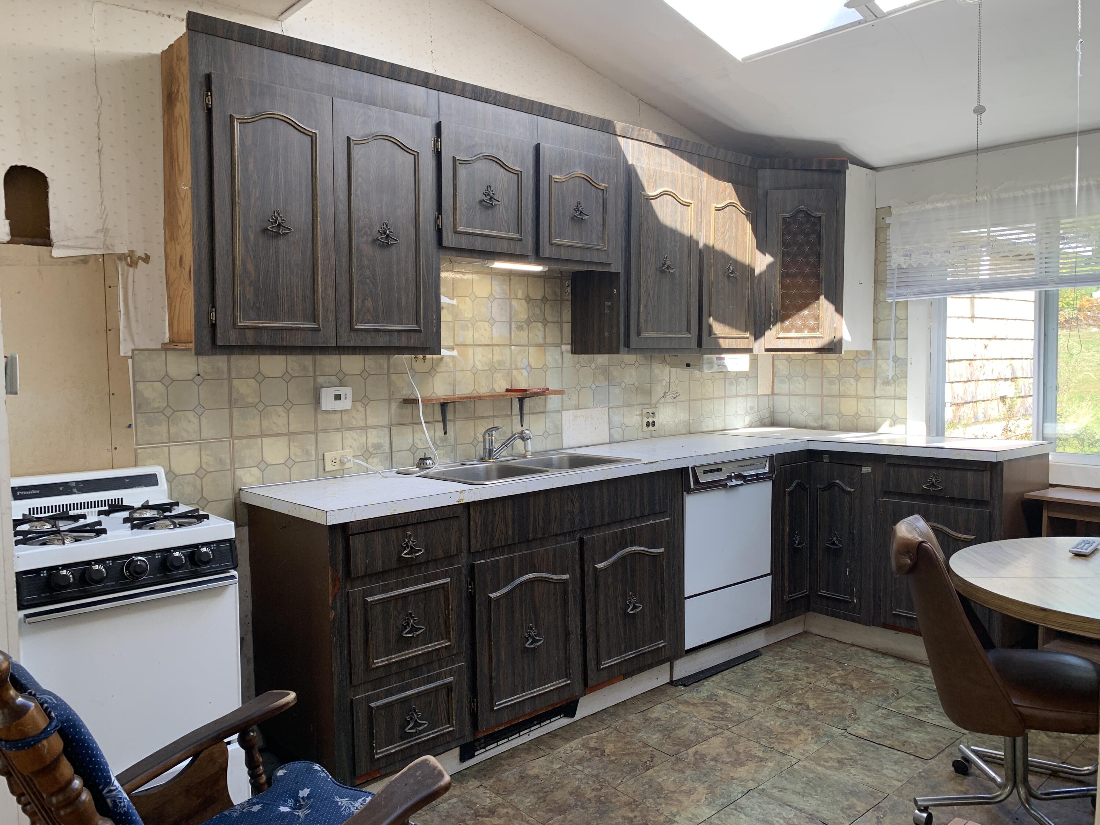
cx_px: 550
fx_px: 826
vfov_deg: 53.1
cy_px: 412
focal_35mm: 26
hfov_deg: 67.3
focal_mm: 4.25
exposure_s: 1/122
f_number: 1.8
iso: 40
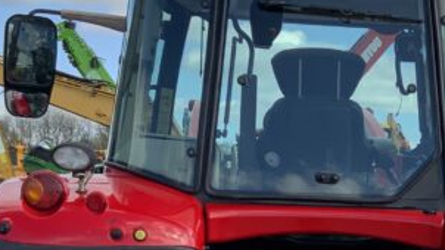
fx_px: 1263
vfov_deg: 11.1
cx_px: 427
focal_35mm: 107
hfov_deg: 19.5
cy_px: 301
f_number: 1.8
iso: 16
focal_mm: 3
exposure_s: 1/1035
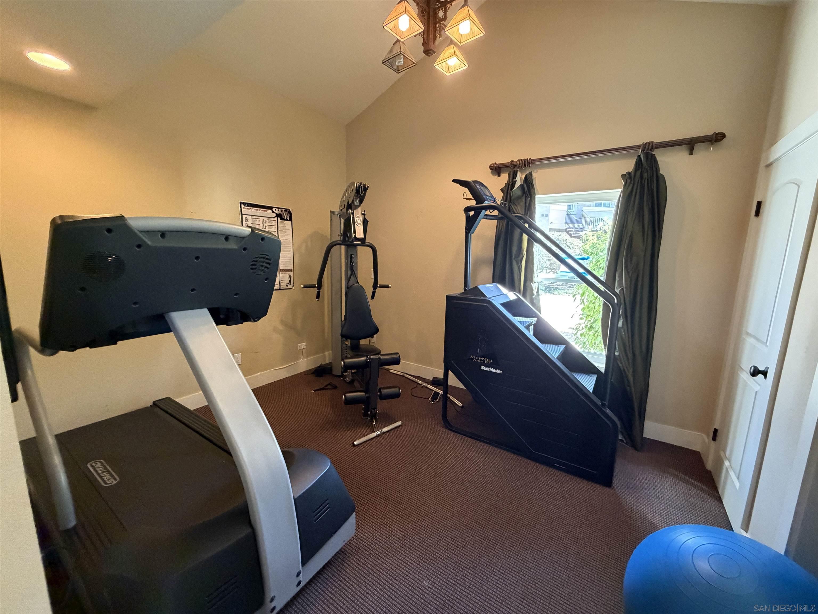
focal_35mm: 14
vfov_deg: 85.7
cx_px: 409
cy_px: 307
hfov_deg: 102.1
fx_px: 331
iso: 640
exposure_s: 1/60
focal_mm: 2.22
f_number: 2.2
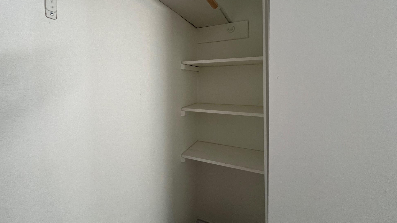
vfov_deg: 69.6
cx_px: 190
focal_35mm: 15
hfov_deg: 102.9
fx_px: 158
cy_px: 86
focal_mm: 1.57
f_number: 1.8
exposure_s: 1/92
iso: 250
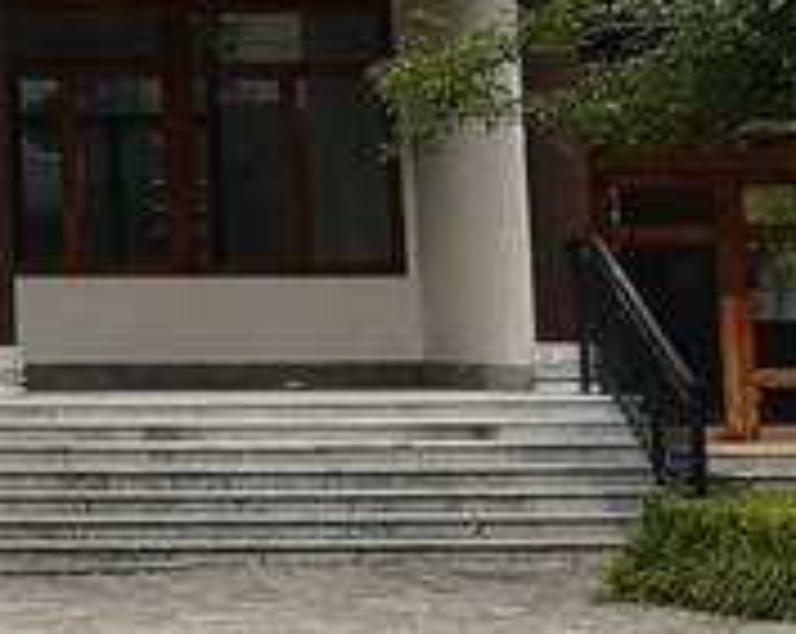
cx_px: -382
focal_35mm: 133
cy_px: -270
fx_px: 3128
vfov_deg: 11.2
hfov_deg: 13.7
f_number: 1.8
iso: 50
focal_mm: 5.58
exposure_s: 1/1845
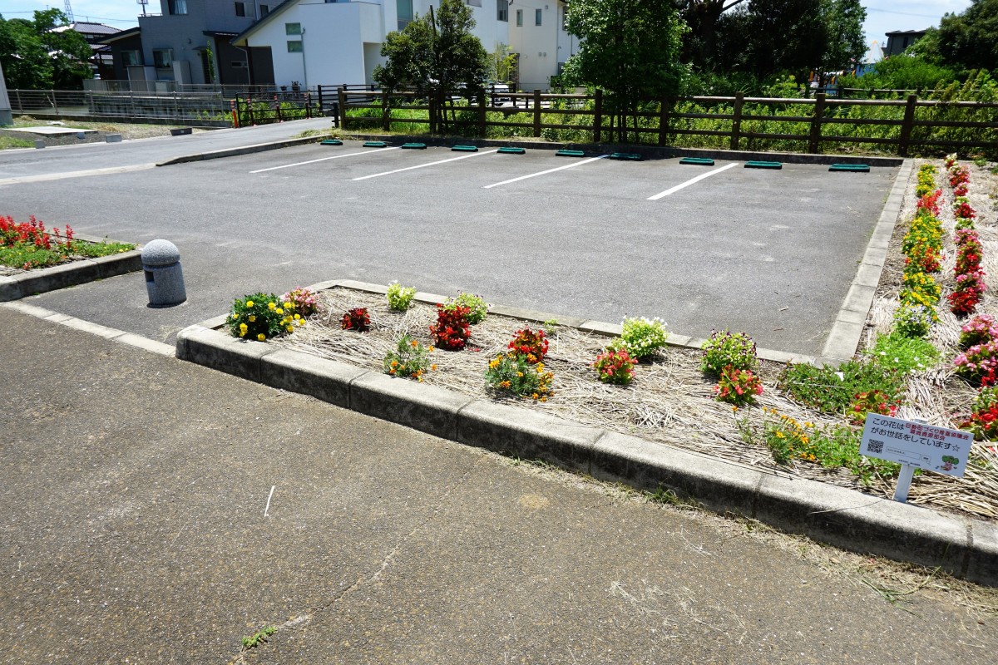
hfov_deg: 73.7
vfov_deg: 53.1
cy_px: 332
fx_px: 665
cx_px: 499
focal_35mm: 24
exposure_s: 1/125
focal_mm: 16
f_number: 11
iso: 100
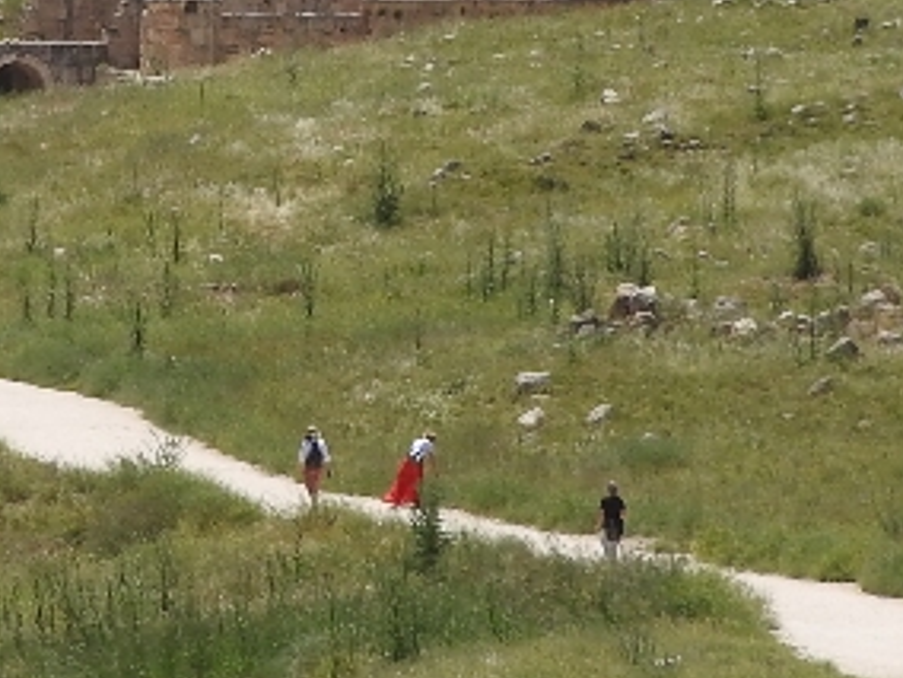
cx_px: -130
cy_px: -264
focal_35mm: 486
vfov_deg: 3.1
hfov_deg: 4.1
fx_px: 12678
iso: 100
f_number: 5
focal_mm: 20.6
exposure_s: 1/800
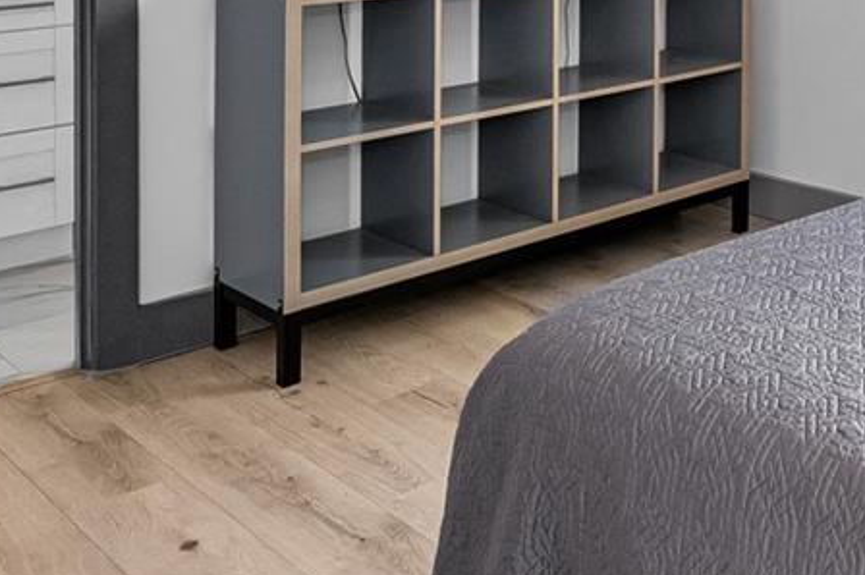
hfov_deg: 34.0
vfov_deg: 24.2
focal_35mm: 50
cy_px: -134
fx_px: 1200
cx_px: 965
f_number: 8
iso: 320
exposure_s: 1/60
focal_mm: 14
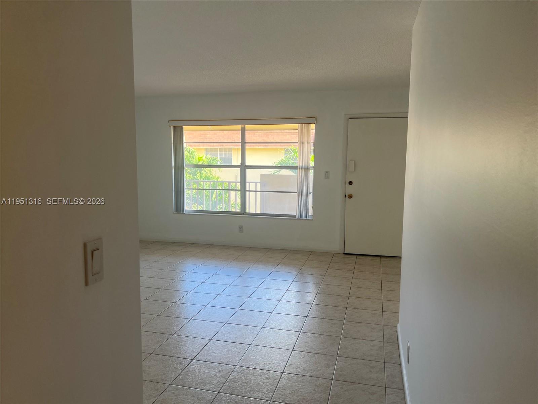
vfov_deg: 53.1
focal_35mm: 26
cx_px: 269
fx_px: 404
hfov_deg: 67.3
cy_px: 202
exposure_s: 1/144
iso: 40
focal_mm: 5.7
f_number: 1.5
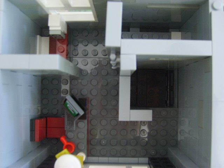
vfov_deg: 40.7
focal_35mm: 35
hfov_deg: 52.6
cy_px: 84
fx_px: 226
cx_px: 112
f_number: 2.8
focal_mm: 5.8
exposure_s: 1/8
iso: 139
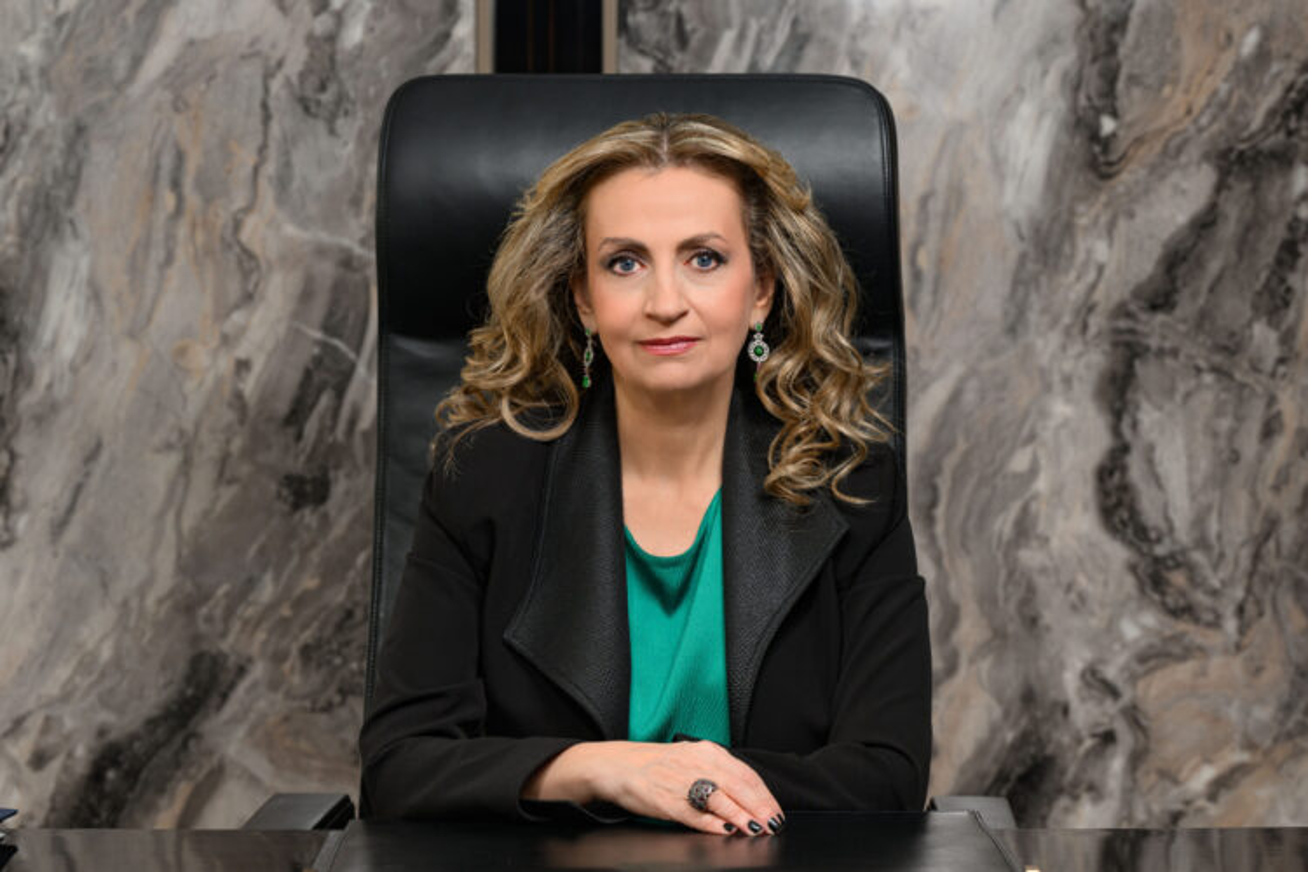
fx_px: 3778
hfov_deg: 19.6
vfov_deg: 13.2
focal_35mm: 104
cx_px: 654
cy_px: 436
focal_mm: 104
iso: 320
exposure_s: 1/80
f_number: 5.6
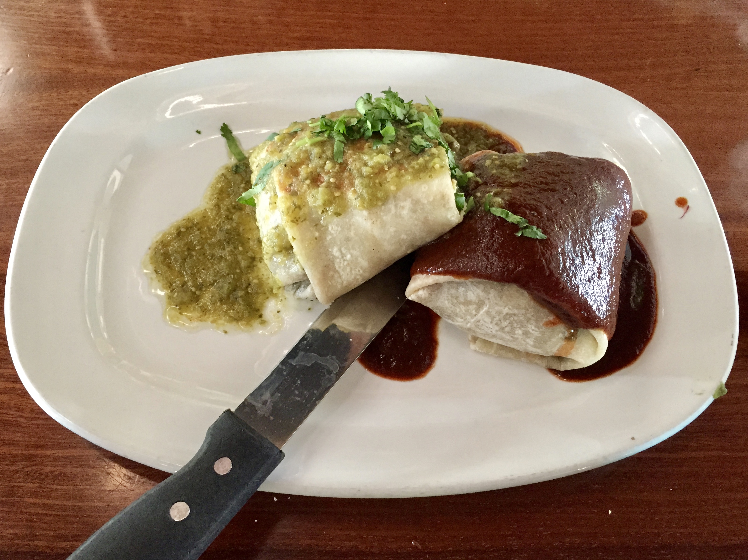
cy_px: 280
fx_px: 626
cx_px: 374
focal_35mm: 29
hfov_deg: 61.7
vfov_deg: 48.2
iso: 250
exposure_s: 1/15
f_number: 2.2
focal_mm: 4.15
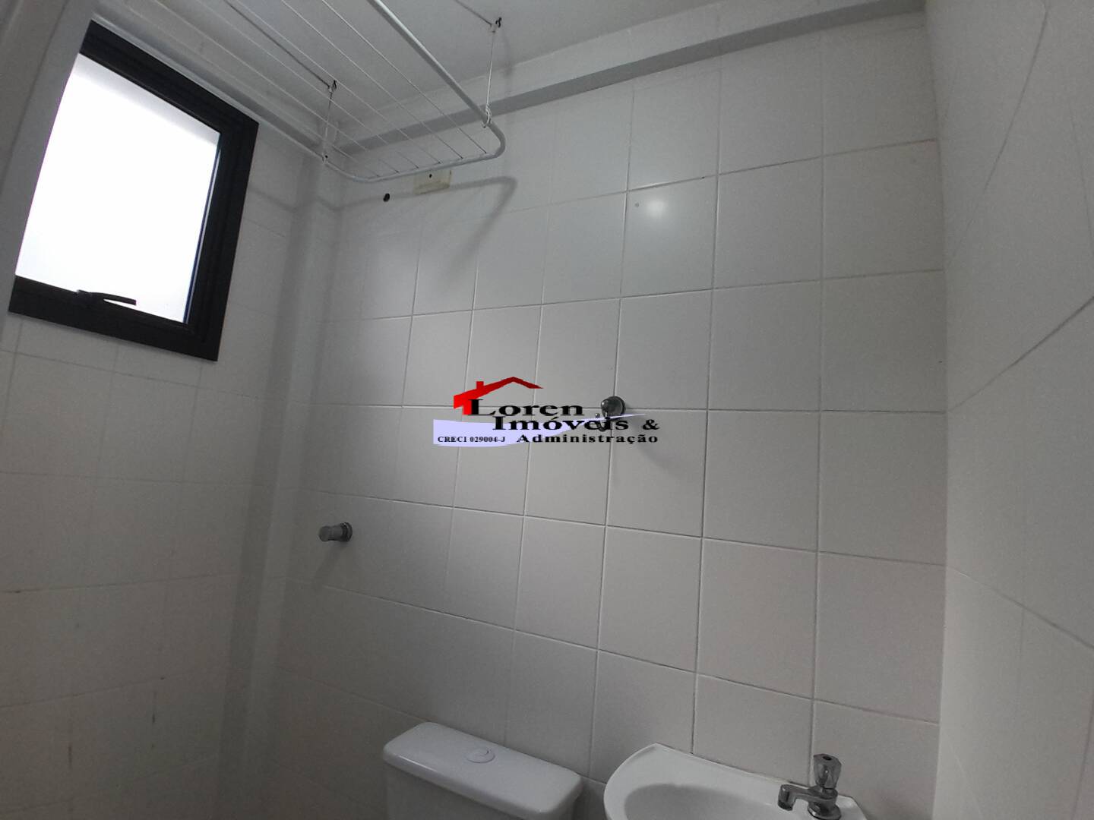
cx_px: 547
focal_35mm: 17
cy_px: 410
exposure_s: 1/60
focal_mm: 1.46
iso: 40
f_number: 2.2
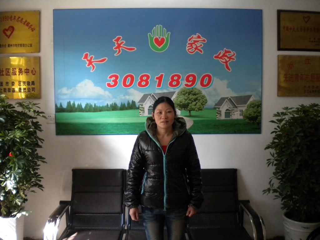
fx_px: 324
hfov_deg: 52.6
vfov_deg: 40.7
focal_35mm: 35
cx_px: 160
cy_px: 120
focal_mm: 6.3
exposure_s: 1/59.4
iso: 400
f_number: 3.1
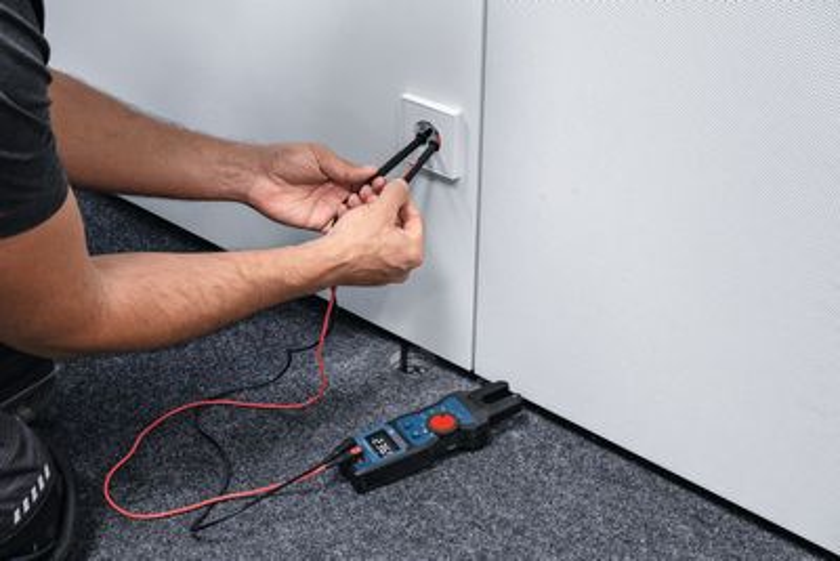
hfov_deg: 41.9
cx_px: 420
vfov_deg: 28.7
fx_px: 1097
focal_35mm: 47
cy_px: 280
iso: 5000
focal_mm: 47
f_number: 8
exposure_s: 1/60
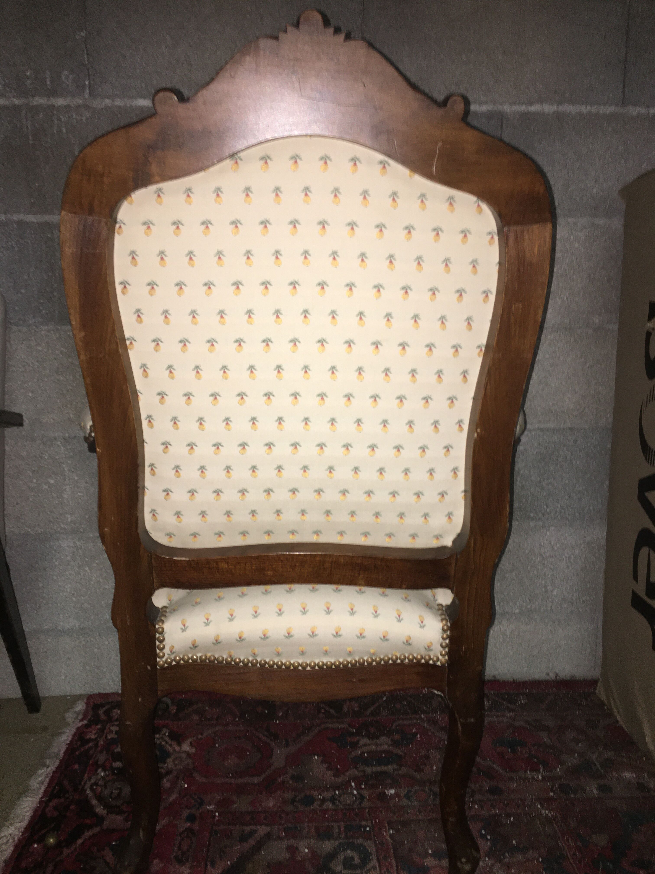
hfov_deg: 48.2
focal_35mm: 29
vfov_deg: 61.7
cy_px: 437
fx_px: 732
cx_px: 328
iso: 64
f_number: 2.2
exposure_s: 1/17
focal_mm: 4.15
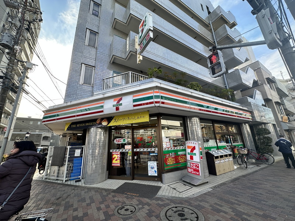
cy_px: 110
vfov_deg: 85.7
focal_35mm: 14
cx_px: 148
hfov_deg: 102.1
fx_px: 119
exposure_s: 1/322
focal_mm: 2.22
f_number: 2.2
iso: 40
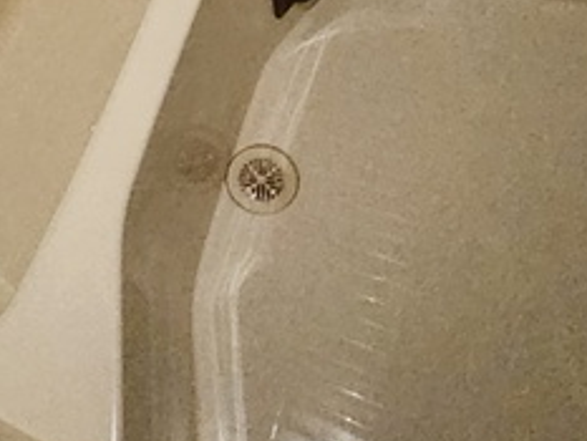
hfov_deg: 44.1
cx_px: 73
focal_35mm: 39
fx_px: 662
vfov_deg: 32.7
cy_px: -34
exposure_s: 1/25
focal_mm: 2.2
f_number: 2.2
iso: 2000
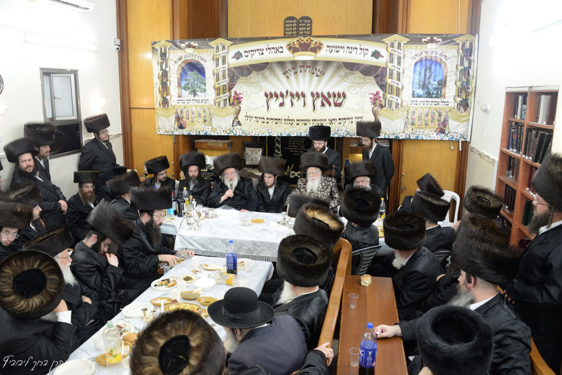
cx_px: 281
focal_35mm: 28
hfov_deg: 65.5
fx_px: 437
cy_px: 188
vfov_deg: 46.4
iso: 1600
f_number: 5.6
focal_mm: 28
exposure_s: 1/60
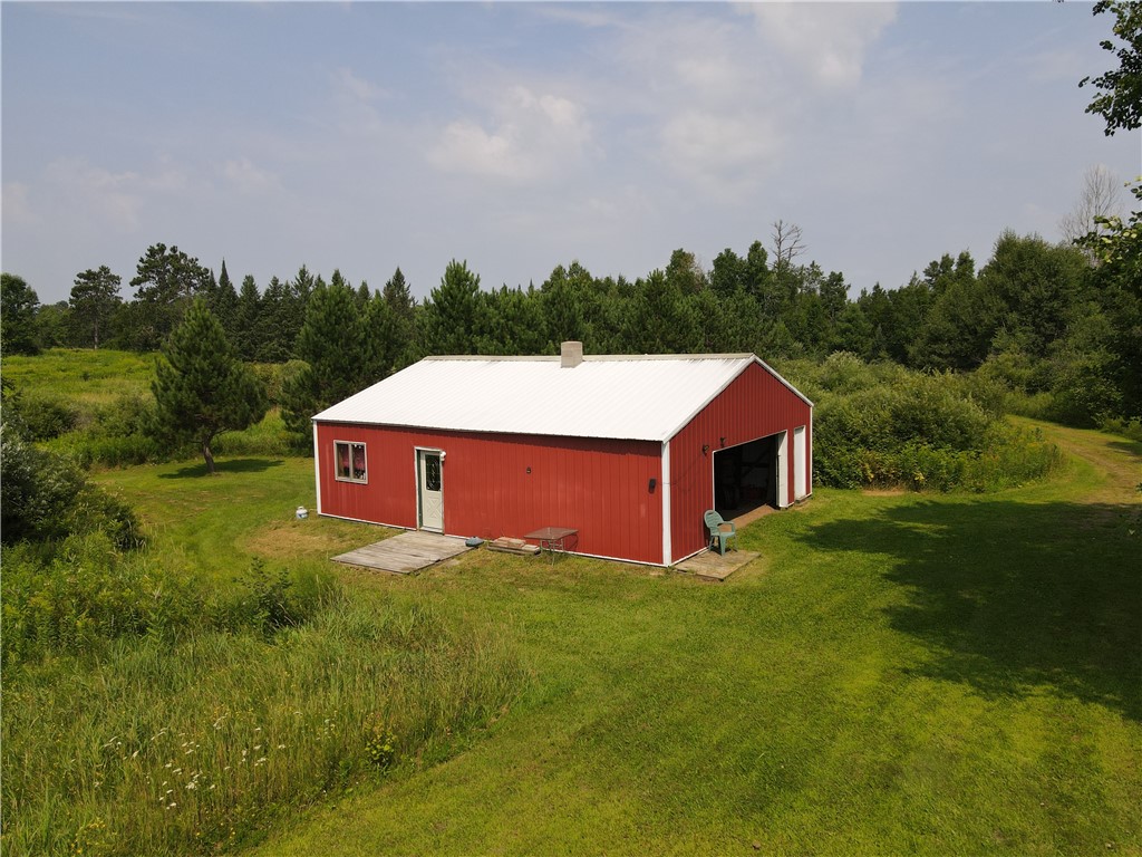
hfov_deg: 71.6
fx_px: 792
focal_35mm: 24
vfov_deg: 56.8
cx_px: 571
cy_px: 428
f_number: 2.8
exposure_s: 1/60
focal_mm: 4.5
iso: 100
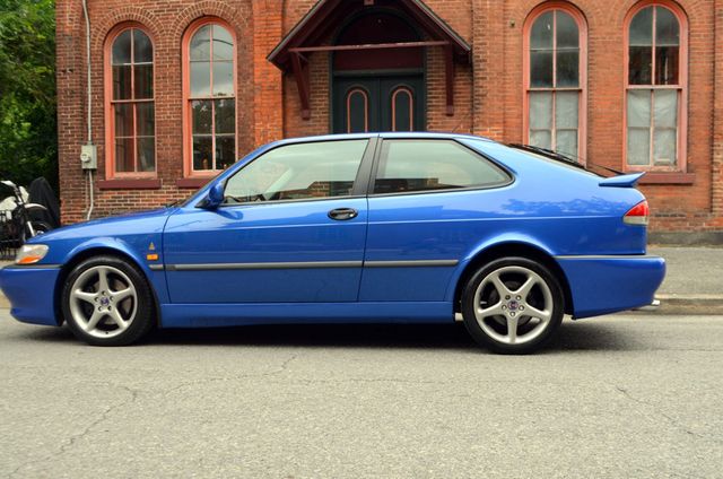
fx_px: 661
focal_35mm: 33
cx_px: 362
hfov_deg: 57.3
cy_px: 240
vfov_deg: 39.8
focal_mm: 22
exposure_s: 1/160
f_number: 6.3
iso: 200
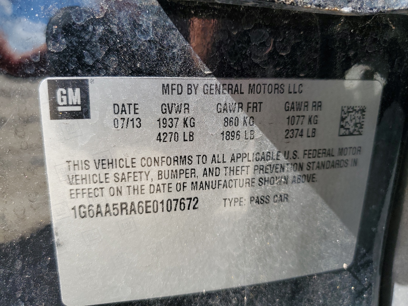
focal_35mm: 26
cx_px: 204
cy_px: 153
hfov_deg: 67.3
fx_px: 306
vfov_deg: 53.1
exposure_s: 1/385
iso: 50
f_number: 1.5
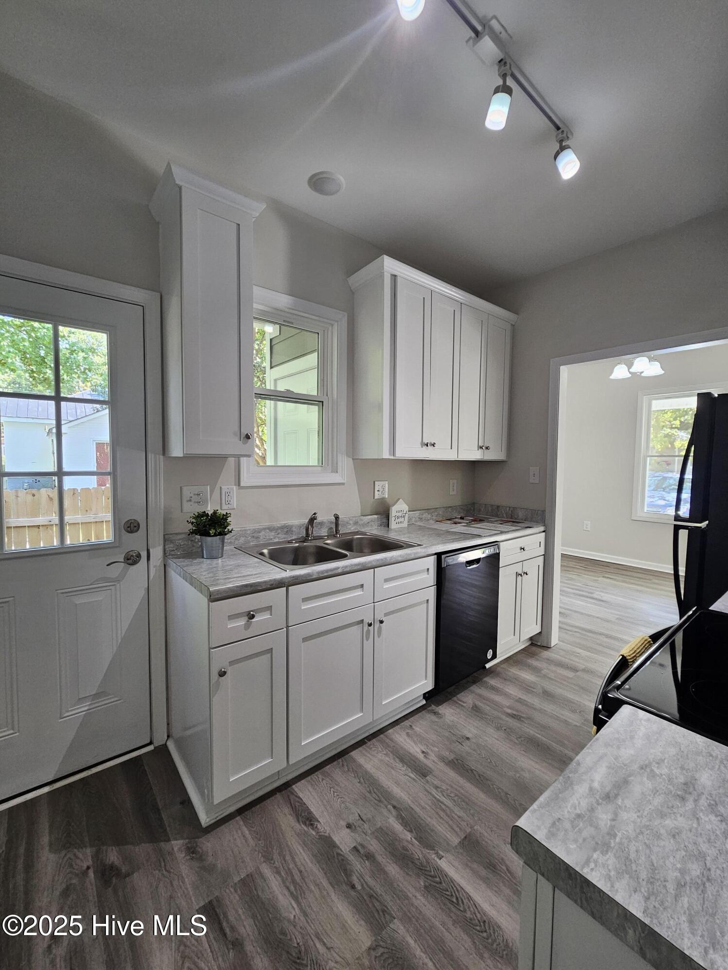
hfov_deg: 89.9
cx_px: 364
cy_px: 485
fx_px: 365
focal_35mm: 13
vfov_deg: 106.2
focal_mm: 2.2
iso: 160
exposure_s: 1/60
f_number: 2.2
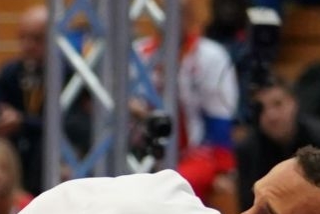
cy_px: 434
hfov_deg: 2.9
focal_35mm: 712
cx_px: -174
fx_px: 6328
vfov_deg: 1.9
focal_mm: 85
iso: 2000
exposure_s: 1/1000
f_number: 2.8
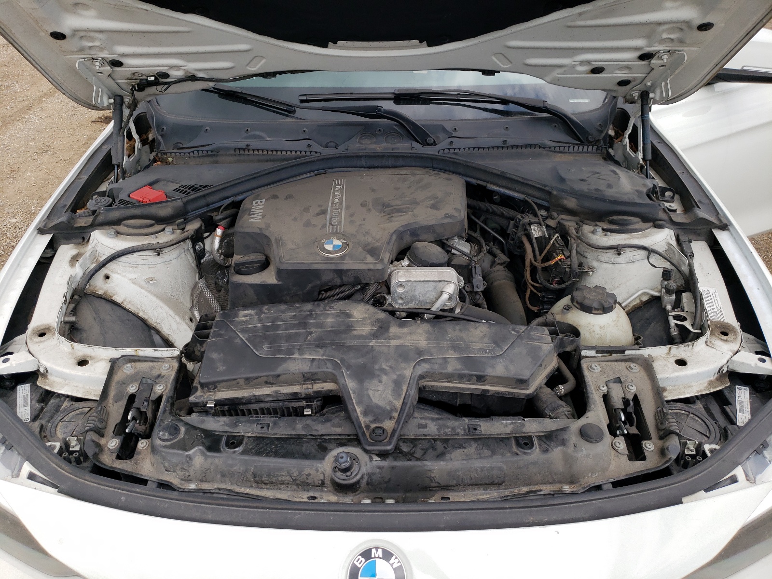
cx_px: 386
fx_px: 580
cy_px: 290
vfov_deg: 53.1
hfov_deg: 67.3
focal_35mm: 26
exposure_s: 1/1250
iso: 50
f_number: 1.5
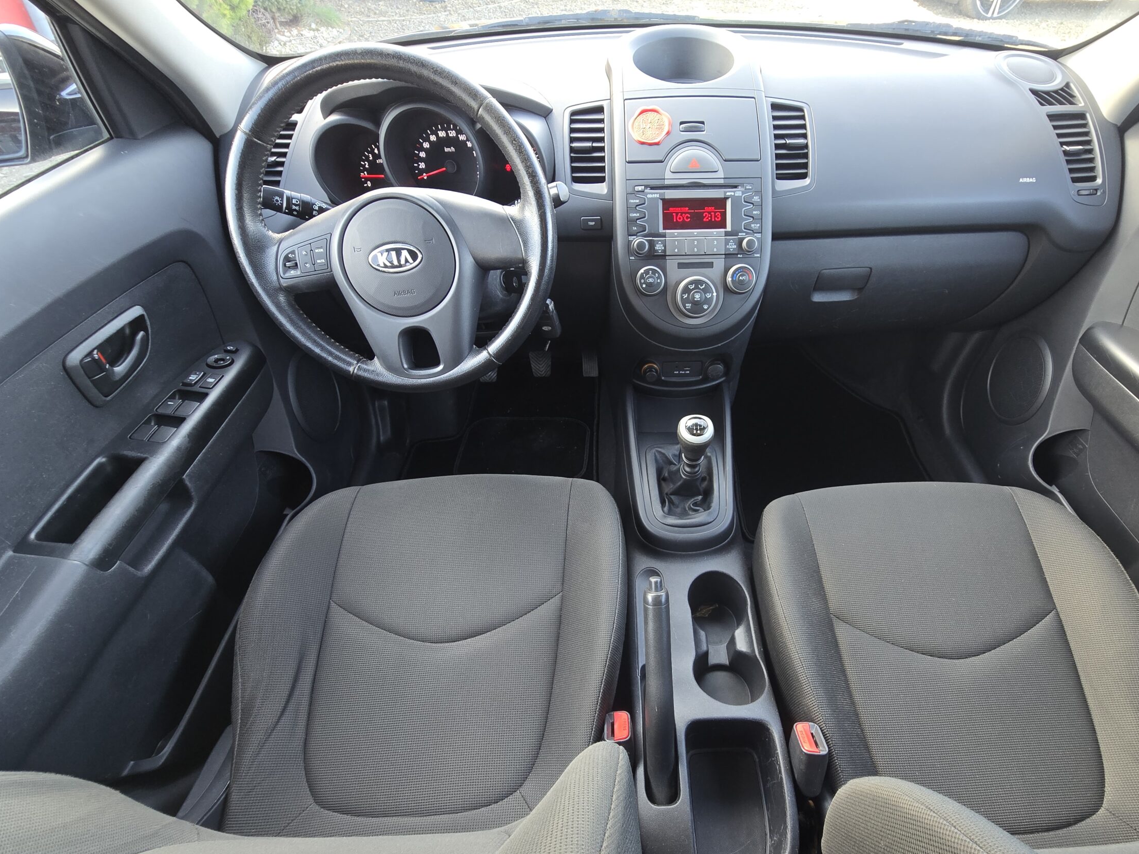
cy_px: 460
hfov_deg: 97.7
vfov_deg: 81.6
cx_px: 638
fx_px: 494
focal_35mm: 15
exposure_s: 1/50
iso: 125
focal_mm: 2.2
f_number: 2.2
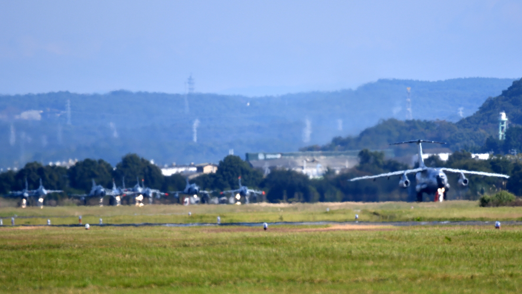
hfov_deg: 3.4
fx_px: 8720
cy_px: 168
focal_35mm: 630
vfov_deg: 1.9
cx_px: 261
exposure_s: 1/1250
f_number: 5.6
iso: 140
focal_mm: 400
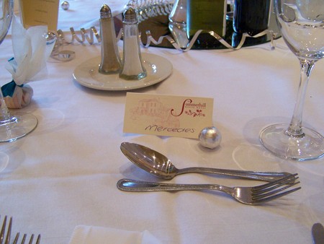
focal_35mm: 38
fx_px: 356
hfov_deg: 49.0
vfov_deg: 37.8
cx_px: 162
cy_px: 122
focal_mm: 6.3
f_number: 2.8
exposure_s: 1/50
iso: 400
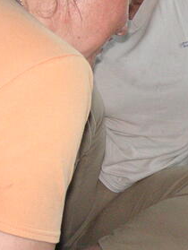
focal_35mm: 126
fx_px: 910
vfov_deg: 15.6
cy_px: 103
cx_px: 239
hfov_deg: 11.5
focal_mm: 7.3
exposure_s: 1/45
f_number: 3.1
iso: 160
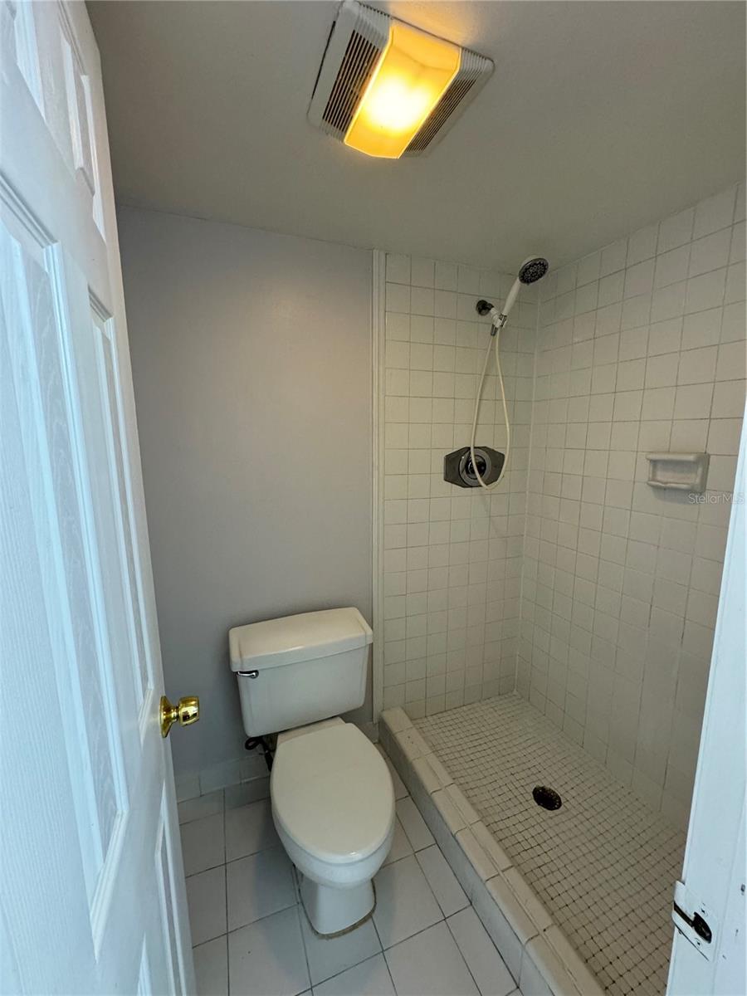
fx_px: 403
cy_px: 498
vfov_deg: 102.1
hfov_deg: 85.7
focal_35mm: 14
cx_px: 374
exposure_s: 1/120
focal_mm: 2.22
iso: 320
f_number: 2.2
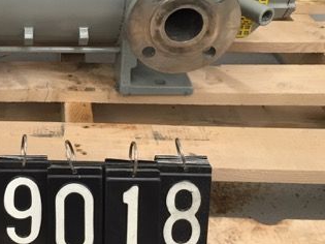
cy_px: 48
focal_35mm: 59
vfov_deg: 24.4
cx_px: 28
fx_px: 554
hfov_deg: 31.1
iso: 100
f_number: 2.2
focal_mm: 4.15
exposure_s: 1/30
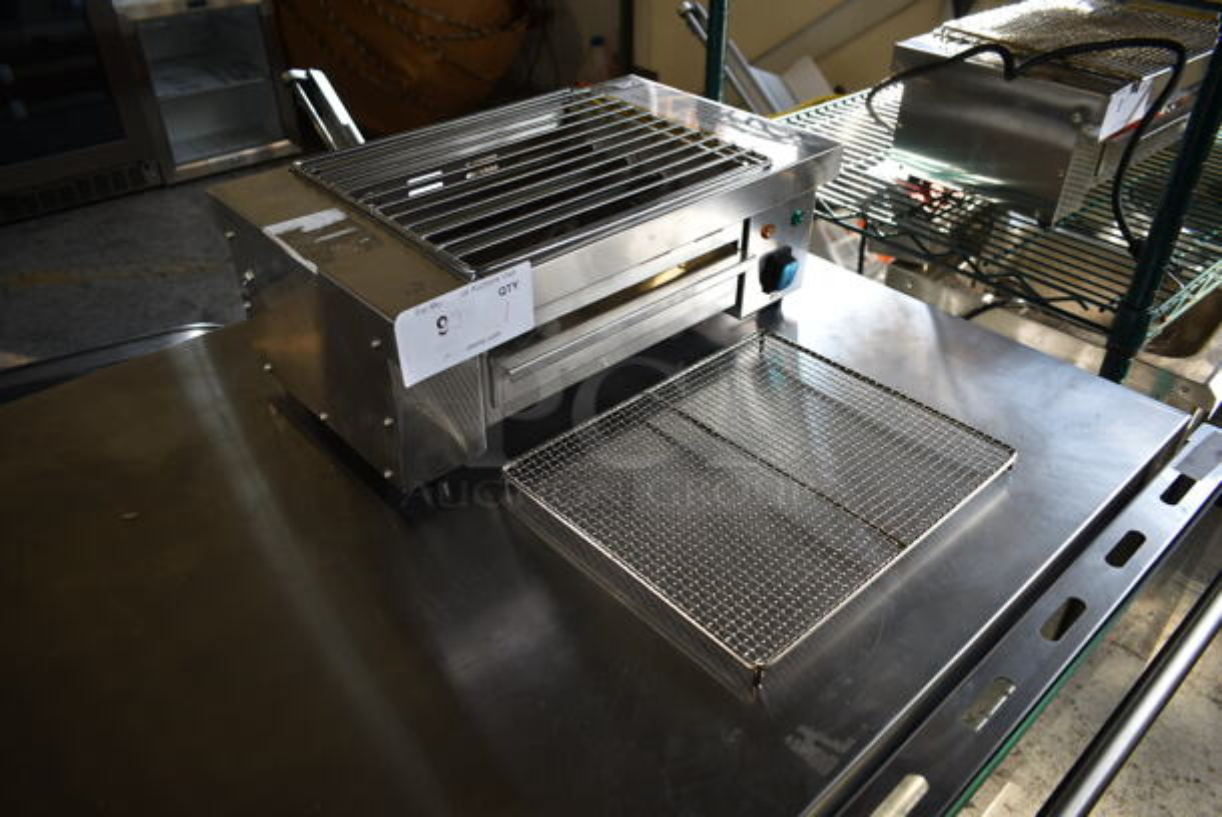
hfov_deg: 67.3
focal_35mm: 27
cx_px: 611
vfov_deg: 48.0
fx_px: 917
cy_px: 408
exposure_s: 1/50
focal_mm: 18
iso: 100
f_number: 3.5
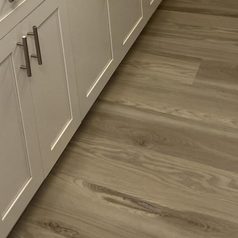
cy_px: -36
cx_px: 3
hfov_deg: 26.7
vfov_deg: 25.7
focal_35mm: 61
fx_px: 474
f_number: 1.5
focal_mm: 5.7
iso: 100
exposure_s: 1/120
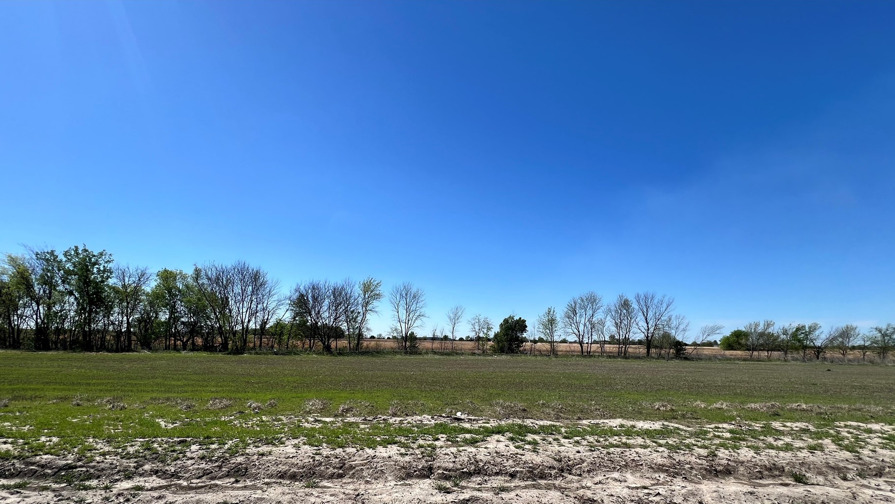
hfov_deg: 102.9
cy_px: 355
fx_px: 356
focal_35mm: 15
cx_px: 426
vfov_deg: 67.6
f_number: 1.8
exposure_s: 1/1980
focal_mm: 1.57
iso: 32
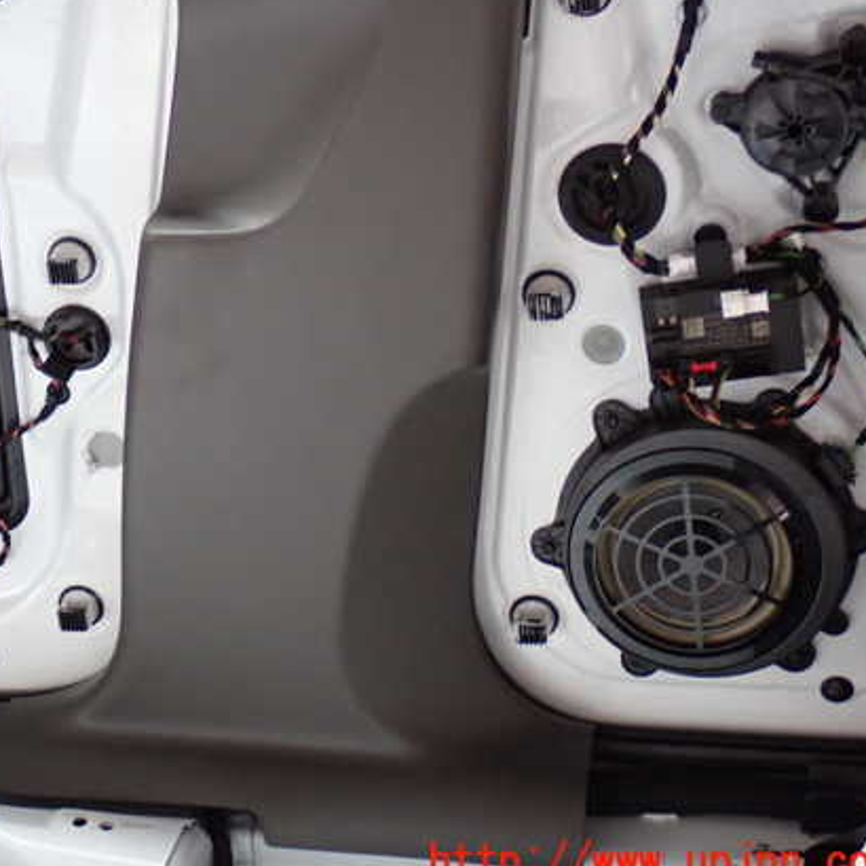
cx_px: 272
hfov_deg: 22.9
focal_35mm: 75
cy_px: 414
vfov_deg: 23.1
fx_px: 2123
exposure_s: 1/60
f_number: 3.5
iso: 640
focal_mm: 10.35
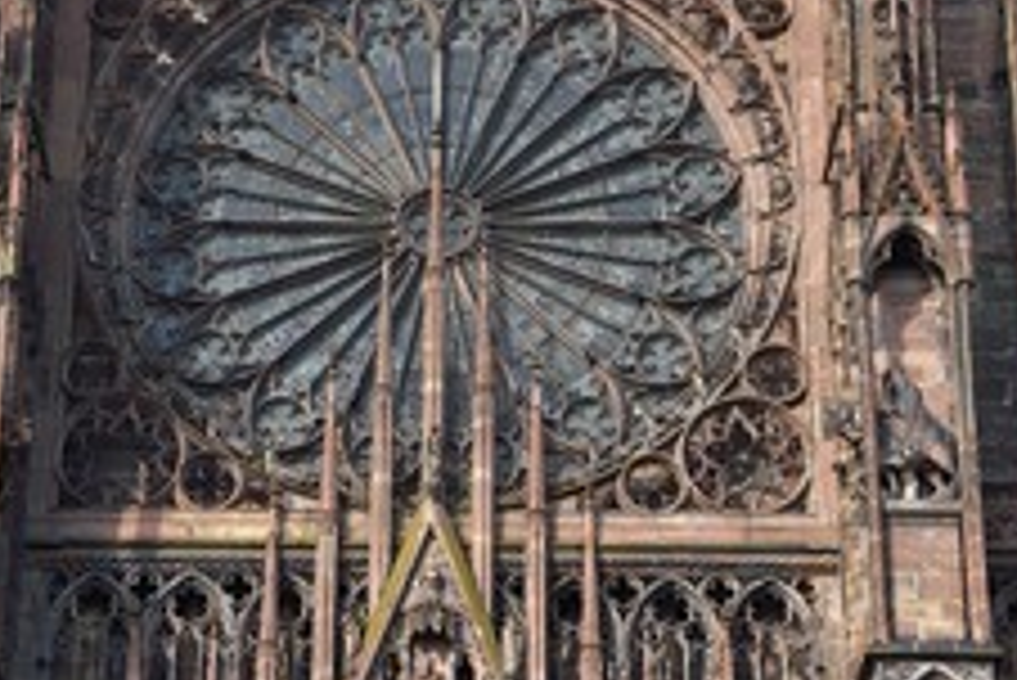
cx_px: 423
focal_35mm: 104
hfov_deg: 19.6
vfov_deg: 13.1
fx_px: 2940
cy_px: 495
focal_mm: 56
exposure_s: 1/250
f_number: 7.1
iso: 200
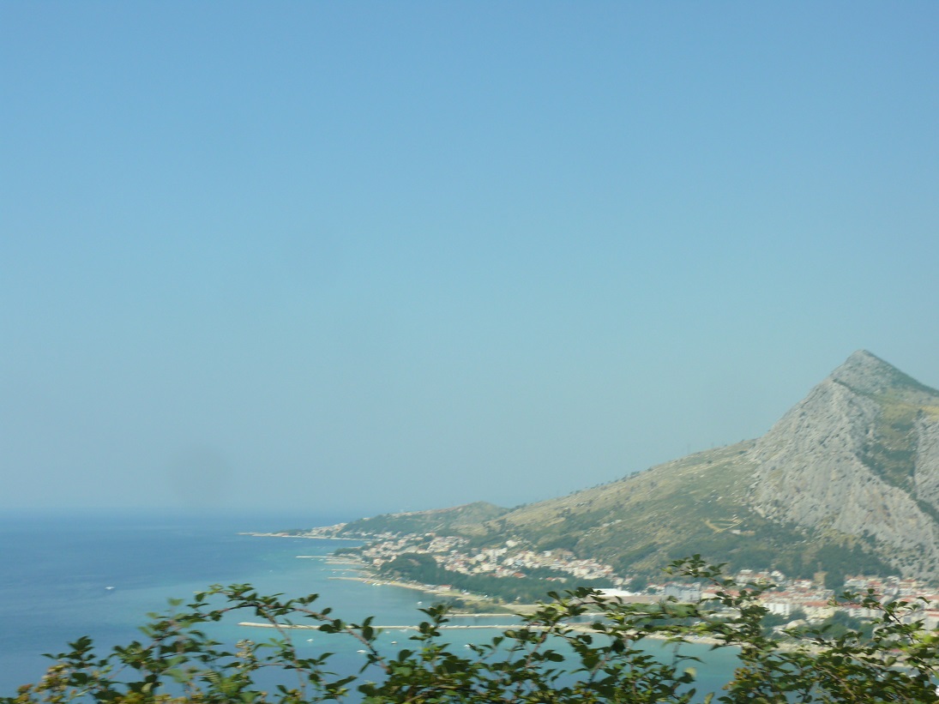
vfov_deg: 28.0
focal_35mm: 52
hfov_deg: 36.8
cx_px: 470
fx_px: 1410
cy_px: 352
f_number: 5.6
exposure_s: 1/400
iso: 100
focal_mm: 11
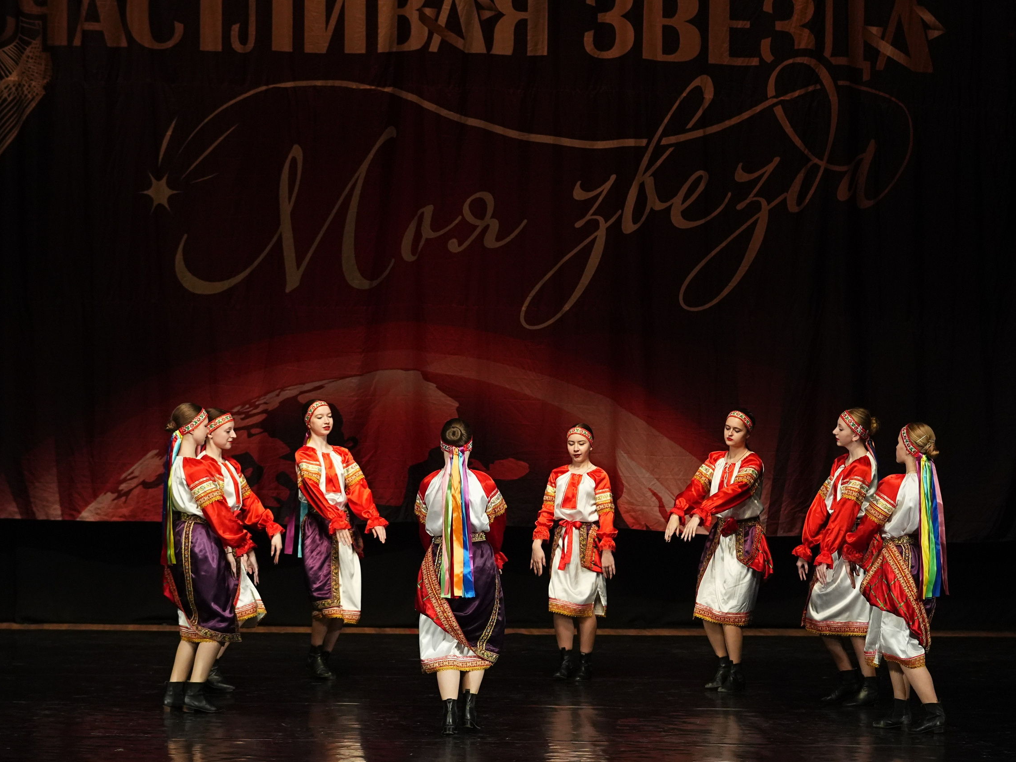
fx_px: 4138
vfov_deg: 10.5
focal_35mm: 141
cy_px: 382
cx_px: 506
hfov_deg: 14.0
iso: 3200
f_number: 2.8
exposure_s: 1/400
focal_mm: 87
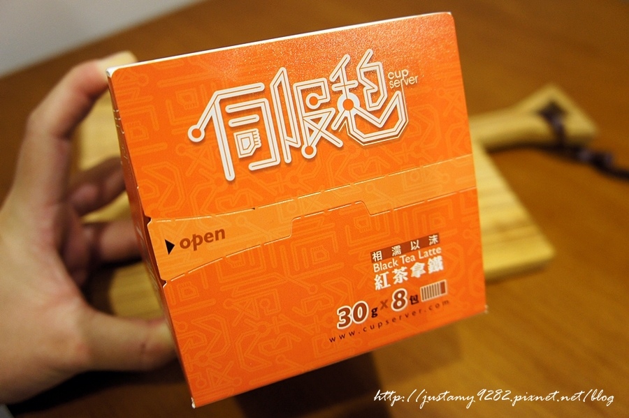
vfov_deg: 39.9
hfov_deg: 57.2
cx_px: 314
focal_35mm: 33
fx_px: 576
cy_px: 209
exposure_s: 1/40
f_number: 4
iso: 800
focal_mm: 22
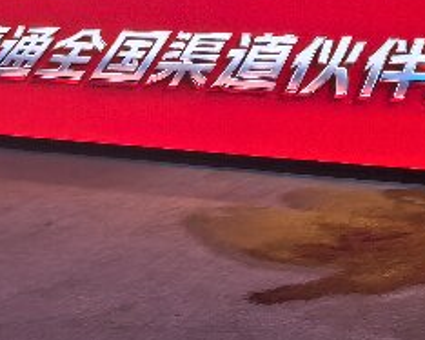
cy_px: -345
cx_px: 450
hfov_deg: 23.4
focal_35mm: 77
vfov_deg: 15.7
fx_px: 968
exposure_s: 1/50
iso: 125
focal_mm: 1.95
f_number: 2.2
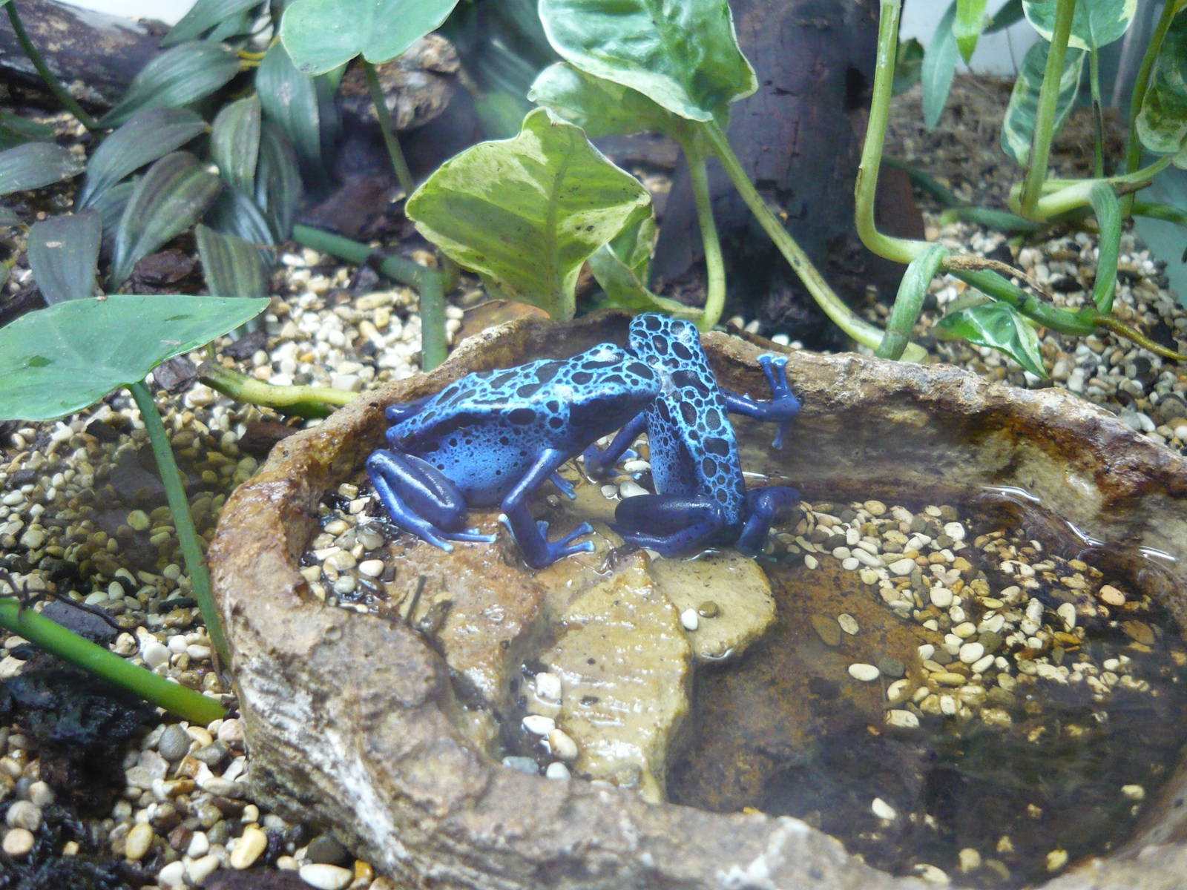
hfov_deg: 55.4
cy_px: 445
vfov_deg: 42.9
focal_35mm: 33
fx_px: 1132
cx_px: 594
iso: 400
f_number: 2.8
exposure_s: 1/20
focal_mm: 5.5
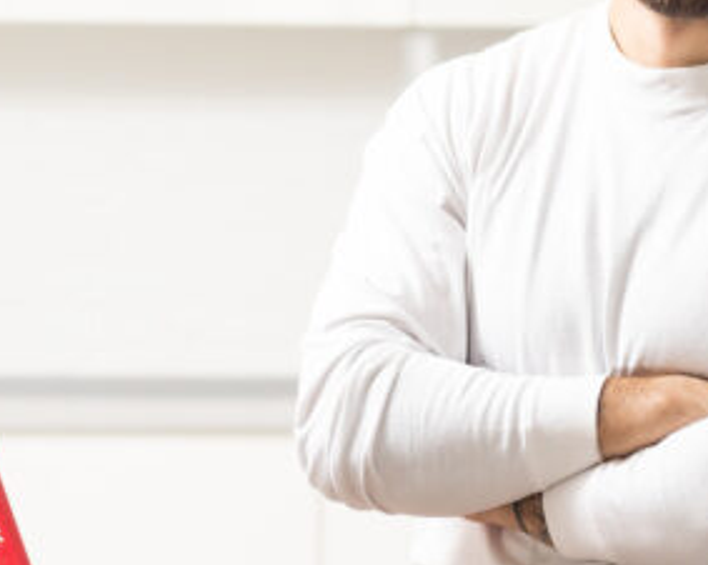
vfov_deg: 9.1
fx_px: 3560
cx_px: 786
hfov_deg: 11.2
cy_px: 266
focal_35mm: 170
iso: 100
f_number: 2.8
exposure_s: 1/160
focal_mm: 50
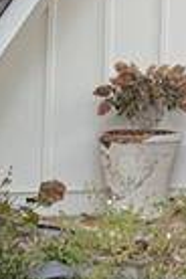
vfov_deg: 14.4
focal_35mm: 139
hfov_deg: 9.3
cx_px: 352
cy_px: -30
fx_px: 1077
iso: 250
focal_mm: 6.76
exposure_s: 1/60
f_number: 1.78
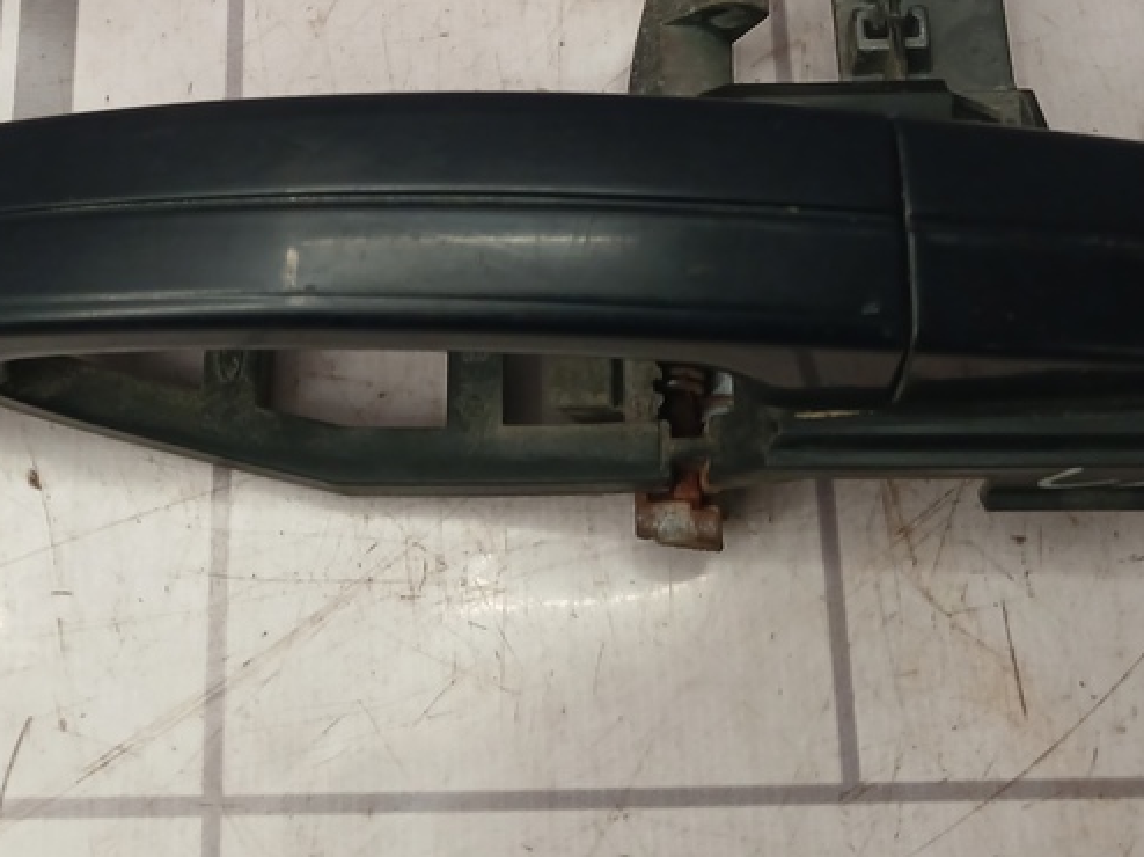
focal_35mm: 56
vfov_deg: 25.1
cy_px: 46
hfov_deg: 34.2
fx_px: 1850
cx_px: 449
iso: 125
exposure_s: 1/50
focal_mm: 4
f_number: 1.8
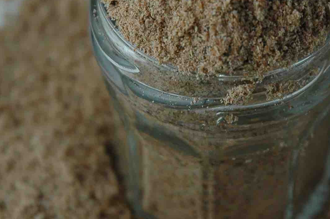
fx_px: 2729
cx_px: 238
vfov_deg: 4.6
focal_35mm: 298
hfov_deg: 6.9
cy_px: 108
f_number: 5
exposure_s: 1/160
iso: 400
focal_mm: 70
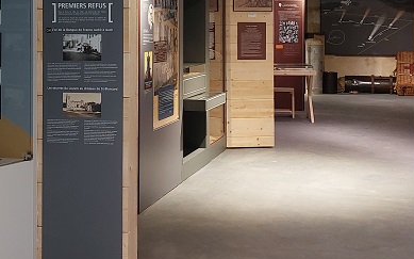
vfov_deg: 18.9
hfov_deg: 30.2
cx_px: 174
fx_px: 767
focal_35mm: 68
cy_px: 41
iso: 400
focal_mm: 5.23
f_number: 1.8
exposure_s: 1/33.3
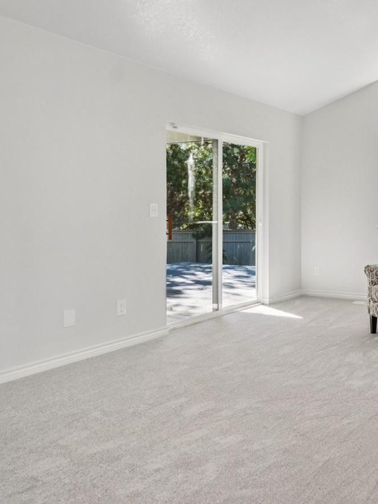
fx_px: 421
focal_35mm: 29
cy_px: 222
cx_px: 420
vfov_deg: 61.7
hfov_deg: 39.2
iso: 400
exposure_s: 1/50
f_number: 8
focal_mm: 11
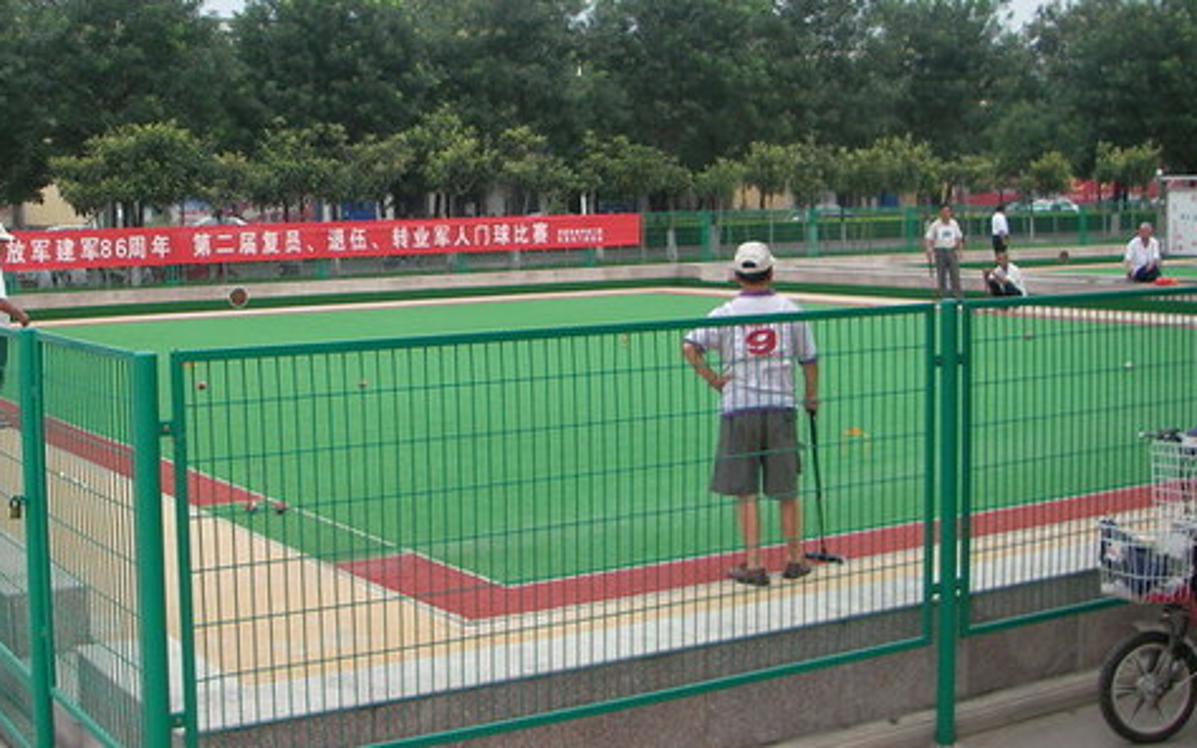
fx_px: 1663
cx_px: 462
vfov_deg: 25.3
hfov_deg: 39.4
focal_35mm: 51
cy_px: 306
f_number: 3.3
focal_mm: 6.3
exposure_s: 1/205
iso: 50
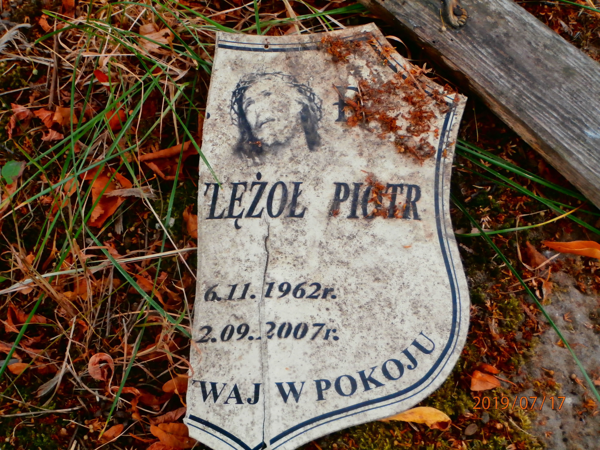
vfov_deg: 21.6
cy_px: 225
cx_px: 300
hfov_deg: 28.6
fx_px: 1179
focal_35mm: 68
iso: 160
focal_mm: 12.1
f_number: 4.7
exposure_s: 1/100
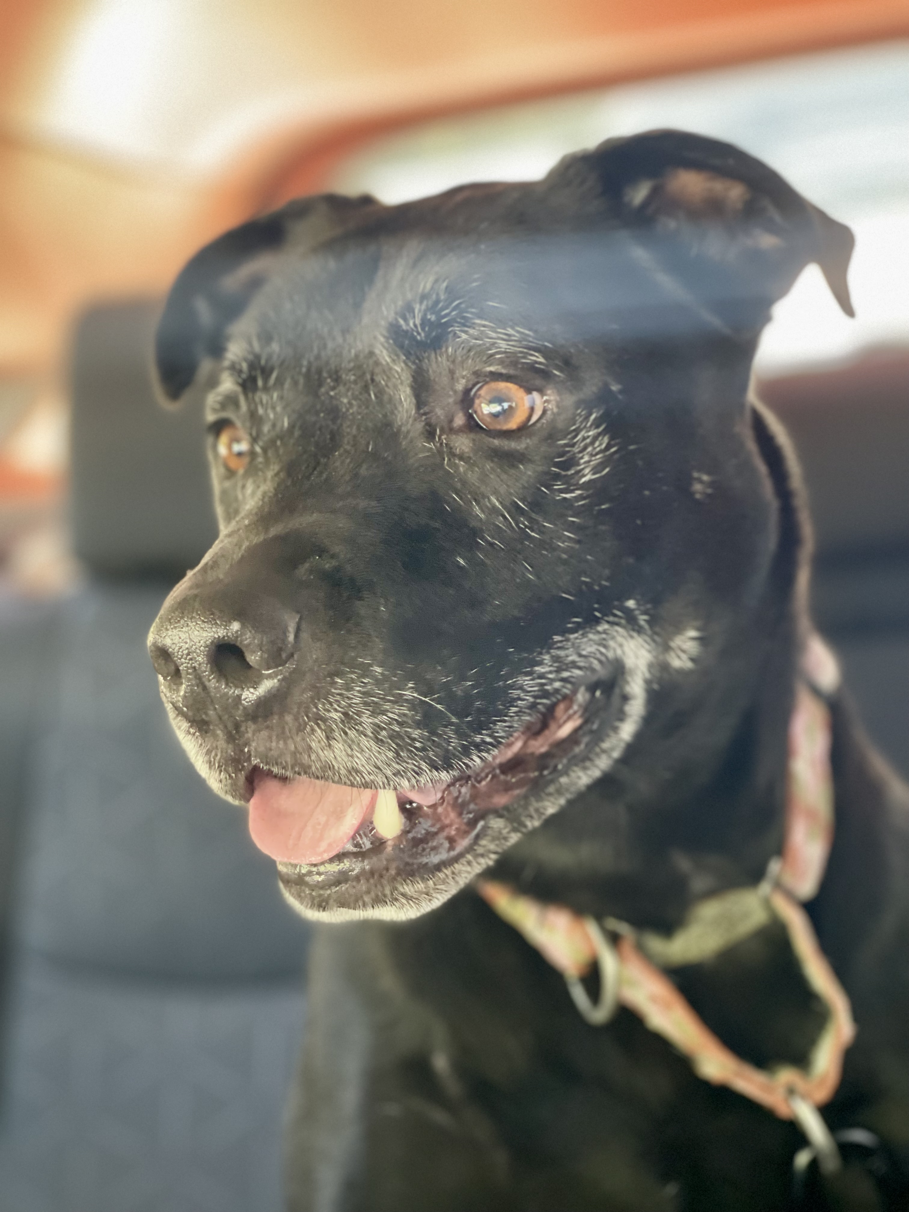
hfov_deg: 22.9
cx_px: 454
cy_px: 606
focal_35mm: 64
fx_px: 2241
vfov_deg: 30.3
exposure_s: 1/40
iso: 400
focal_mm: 7.5
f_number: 2.2
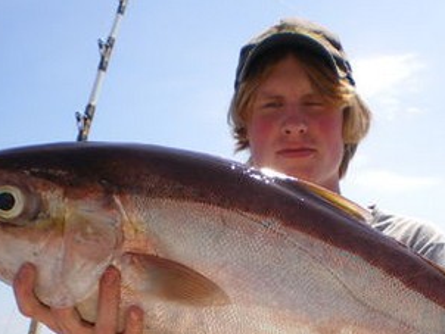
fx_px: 965
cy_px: 297
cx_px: 302
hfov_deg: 25.8
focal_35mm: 75
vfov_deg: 19.3
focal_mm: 6.3
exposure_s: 1/500
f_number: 4.6
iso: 50
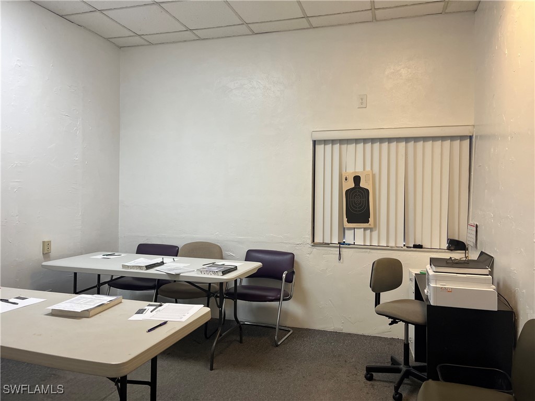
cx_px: 268
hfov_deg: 67.3
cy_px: 200
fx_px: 402
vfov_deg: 53.1
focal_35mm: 26
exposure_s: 1/120
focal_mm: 5.1
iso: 125
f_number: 1.6
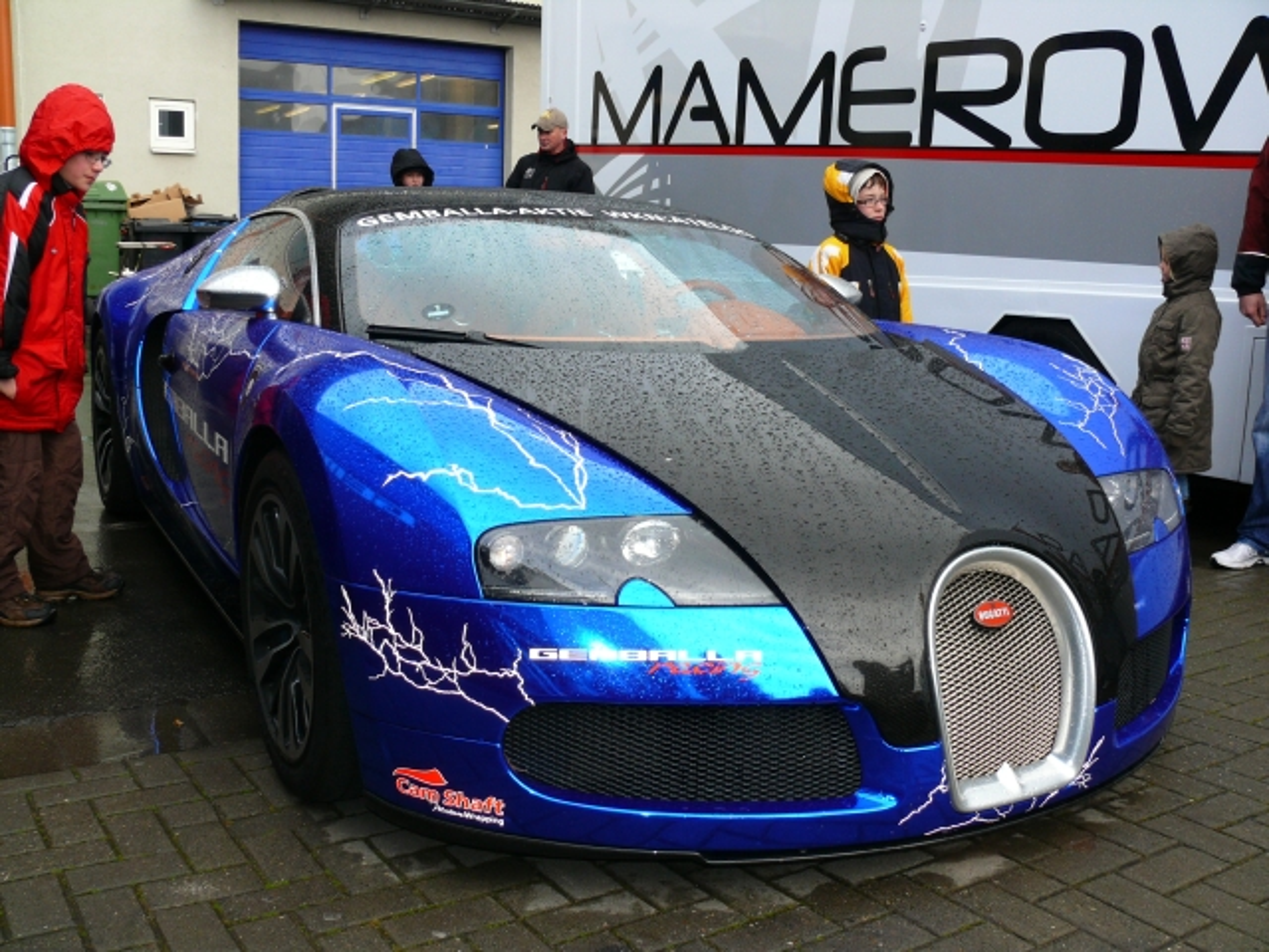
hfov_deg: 52.6
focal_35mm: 35
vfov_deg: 40.7
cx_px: 634
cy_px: 476
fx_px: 1283
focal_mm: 7.4
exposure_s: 1/200
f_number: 4
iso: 100
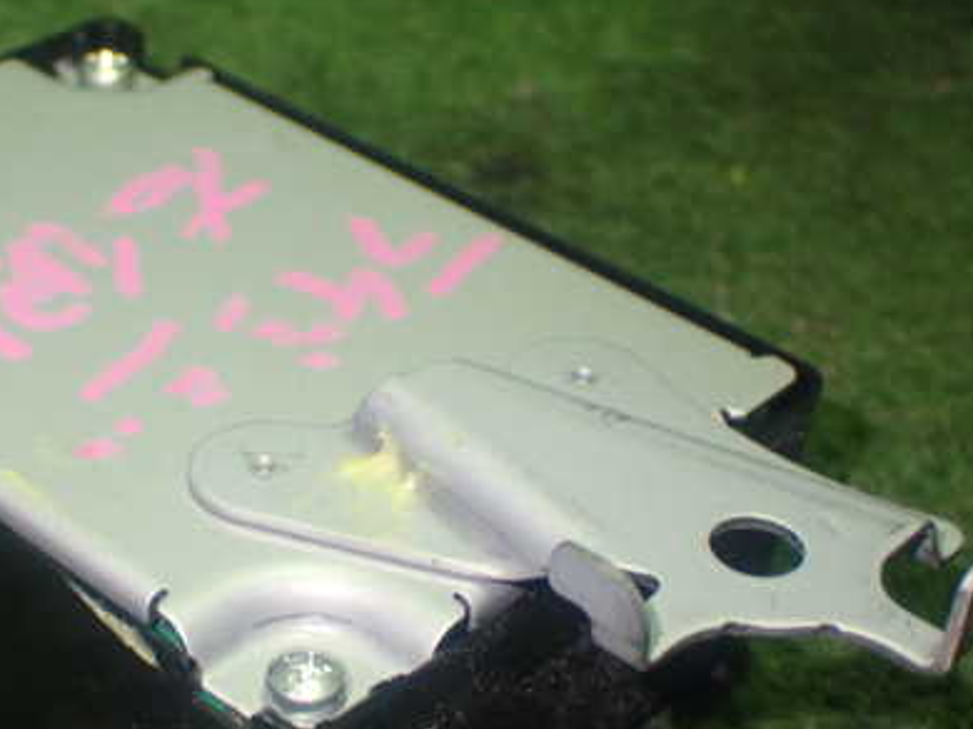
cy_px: 494
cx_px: 302
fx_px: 2163
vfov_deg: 19.1
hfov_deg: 25.2
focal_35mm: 77
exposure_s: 1/50
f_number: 3.2
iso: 640
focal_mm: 9.01
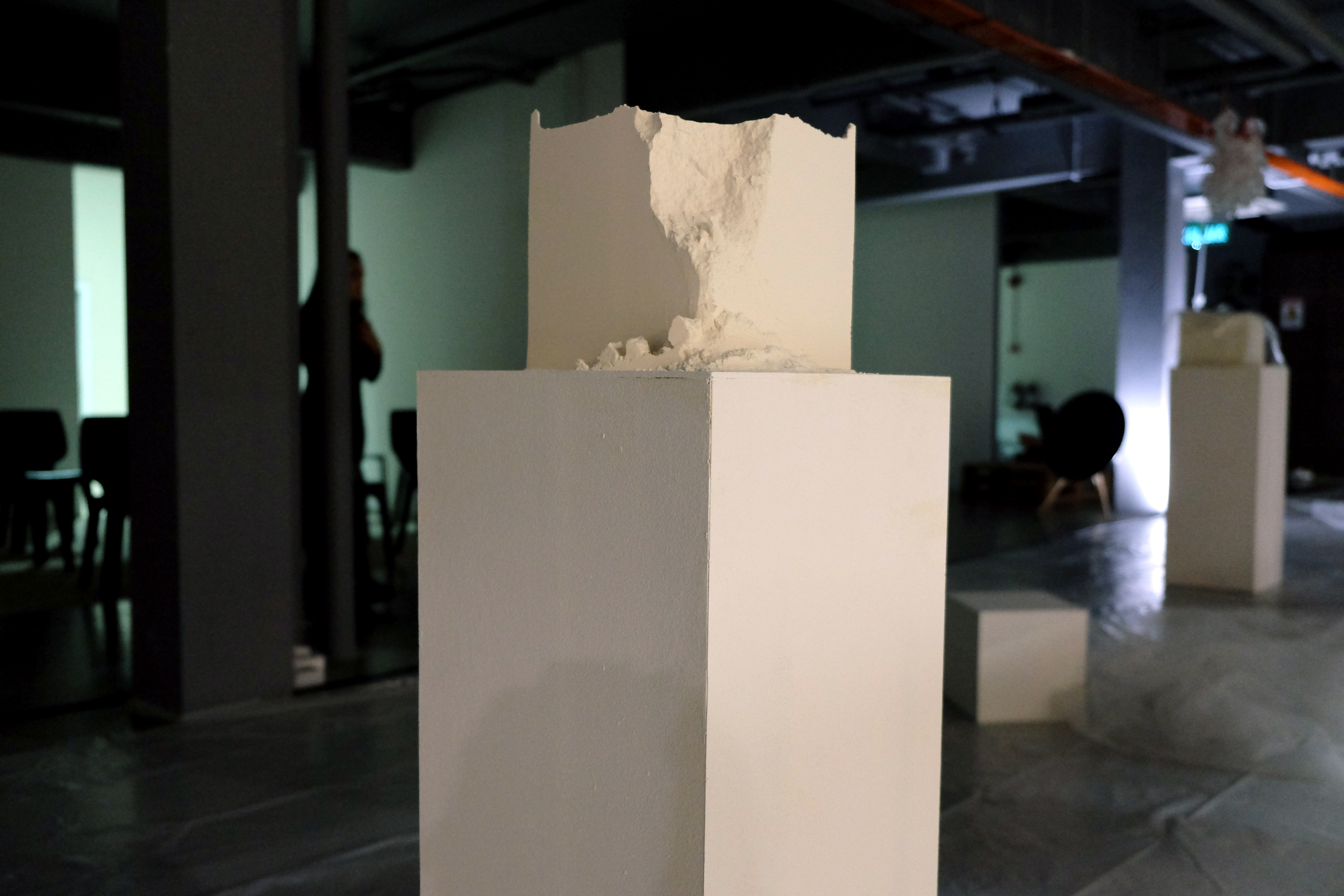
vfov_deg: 42.3
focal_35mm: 31
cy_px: 448
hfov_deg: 60.3
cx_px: 672
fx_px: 1157
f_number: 3.2
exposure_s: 1/42
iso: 2500
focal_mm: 20.5
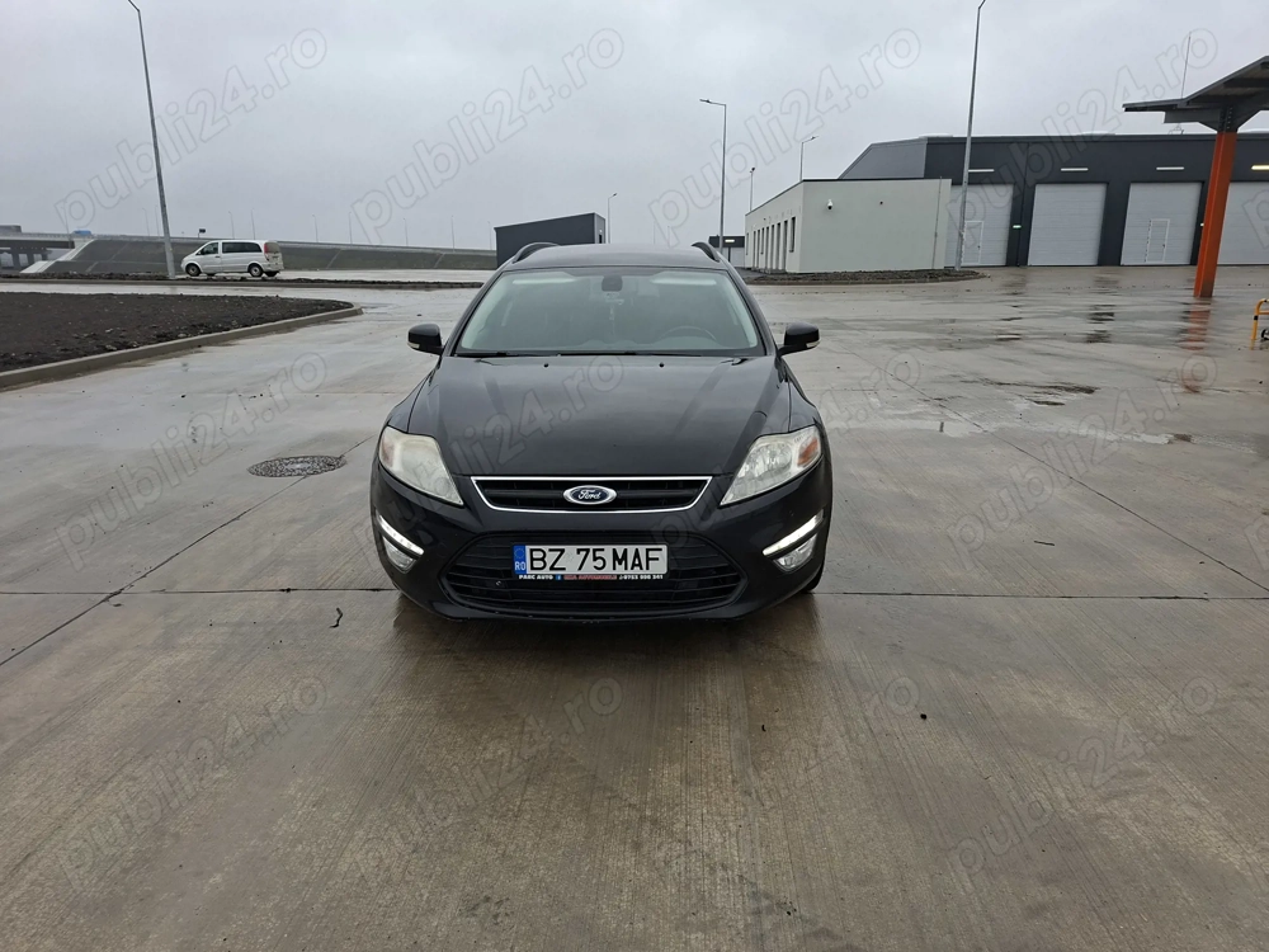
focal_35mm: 23
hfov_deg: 73.9
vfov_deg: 58.9
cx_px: 634
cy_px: 476
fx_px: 843
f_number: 1.8
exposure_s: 1/236
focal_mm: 5.54
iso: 50
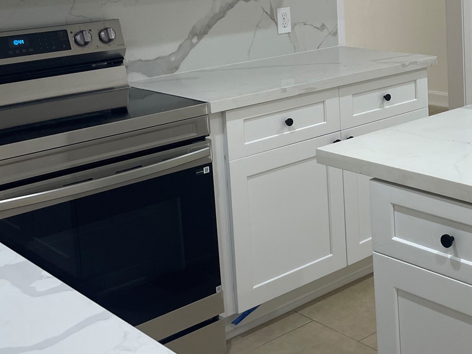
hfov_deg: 32.0
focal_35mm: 58
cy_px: 47
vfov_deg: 24.6
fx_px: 791
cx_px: 403
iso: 64
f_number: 1.6
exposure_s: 1/120
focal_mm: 4.2
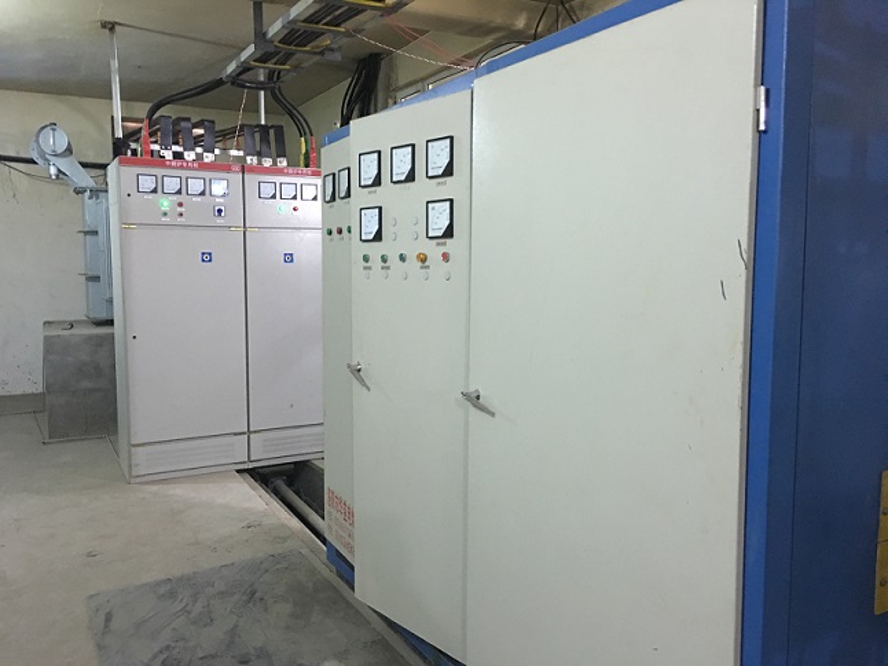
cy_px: 333
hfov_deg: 61.7
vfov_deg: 48.2
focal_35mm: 29
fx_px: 744
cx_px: 444
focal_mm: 4.15
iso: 100
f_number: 2.2
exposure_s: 1/4
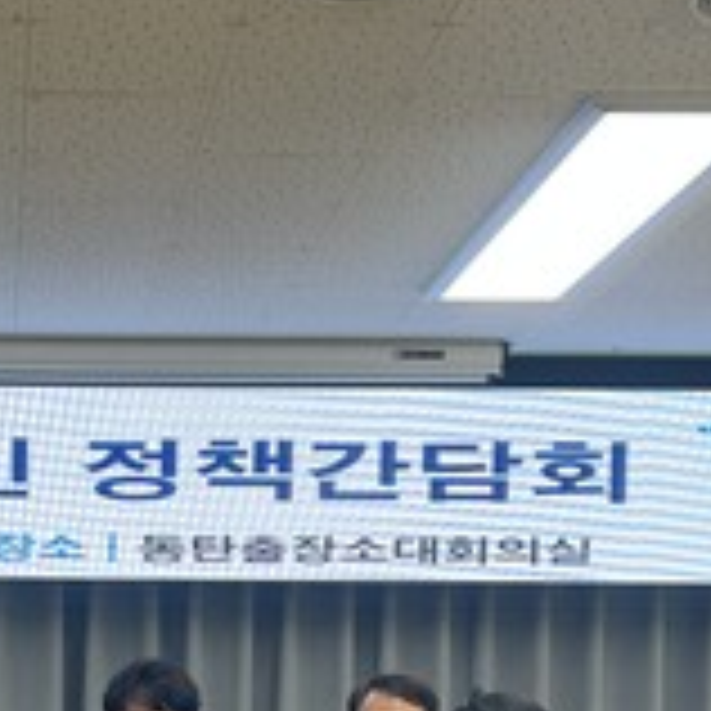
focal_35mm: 87
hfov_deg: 19.3
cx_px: -18
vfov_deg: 19.0
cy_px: 806
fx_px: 2022
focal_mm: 5.7
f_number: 1.5
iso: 64
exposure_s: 1/120
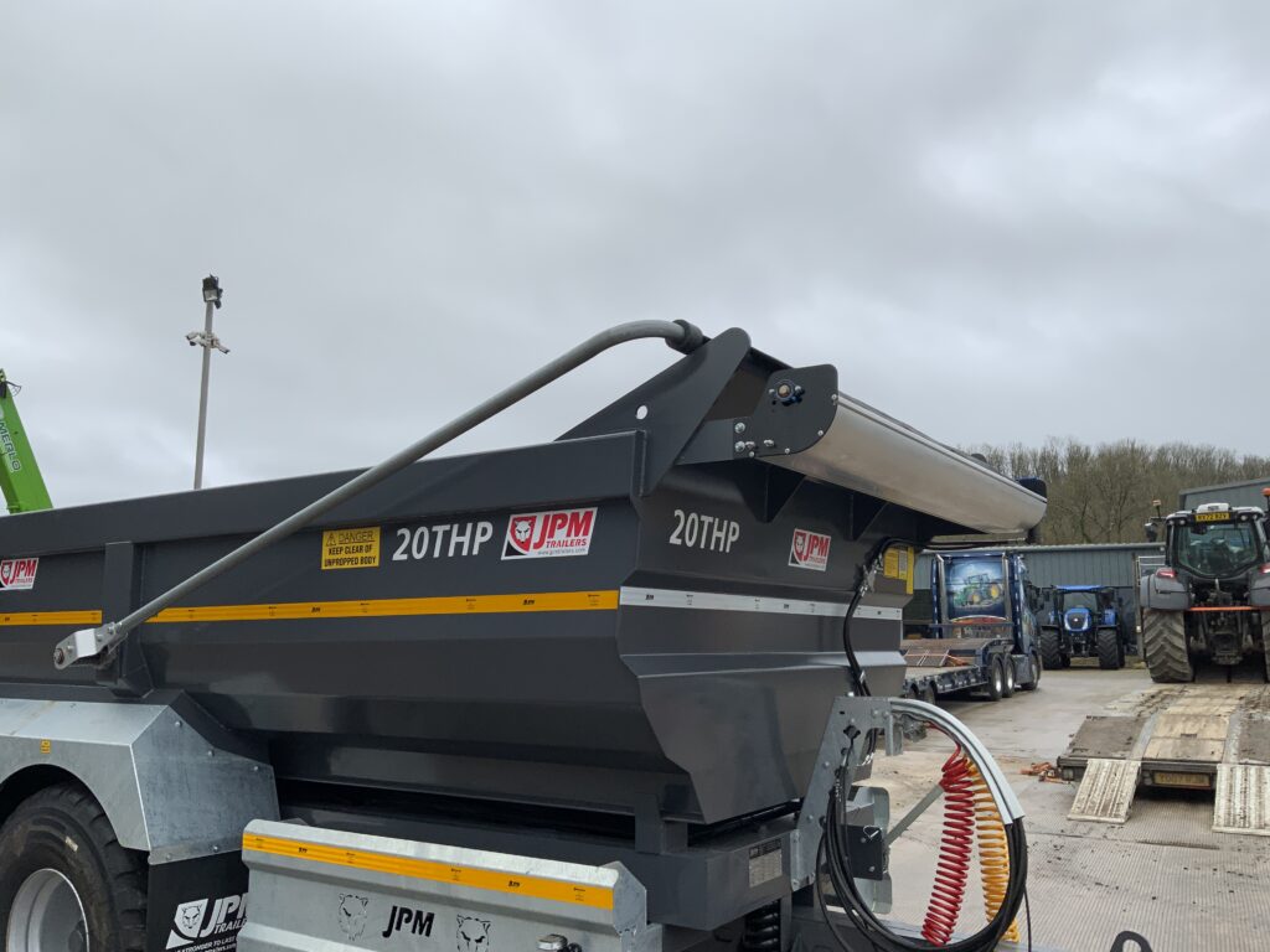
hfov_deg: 61.7
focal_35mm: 29
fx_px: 1064
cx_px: 635
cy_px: 476
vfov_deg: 48.2
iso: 16
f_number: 1.8
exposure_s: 1/556
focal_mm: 3
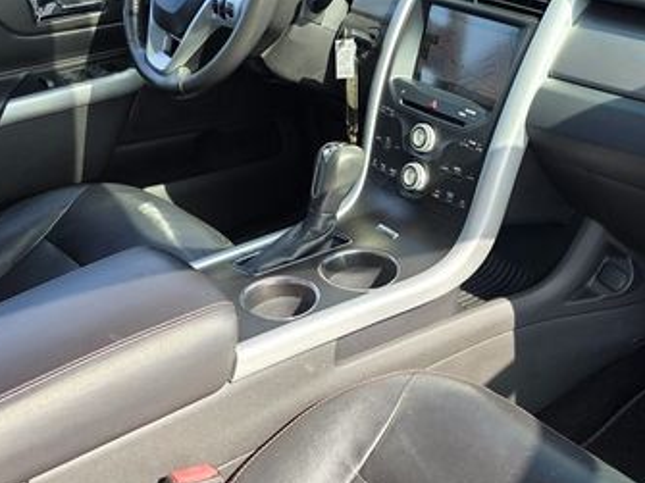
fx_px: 820
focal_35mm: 44
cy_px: 214
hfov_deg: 40.7
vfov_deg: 32.8
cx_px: 541
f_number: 1.7
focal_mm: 6.3
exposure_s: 1/359
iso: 32
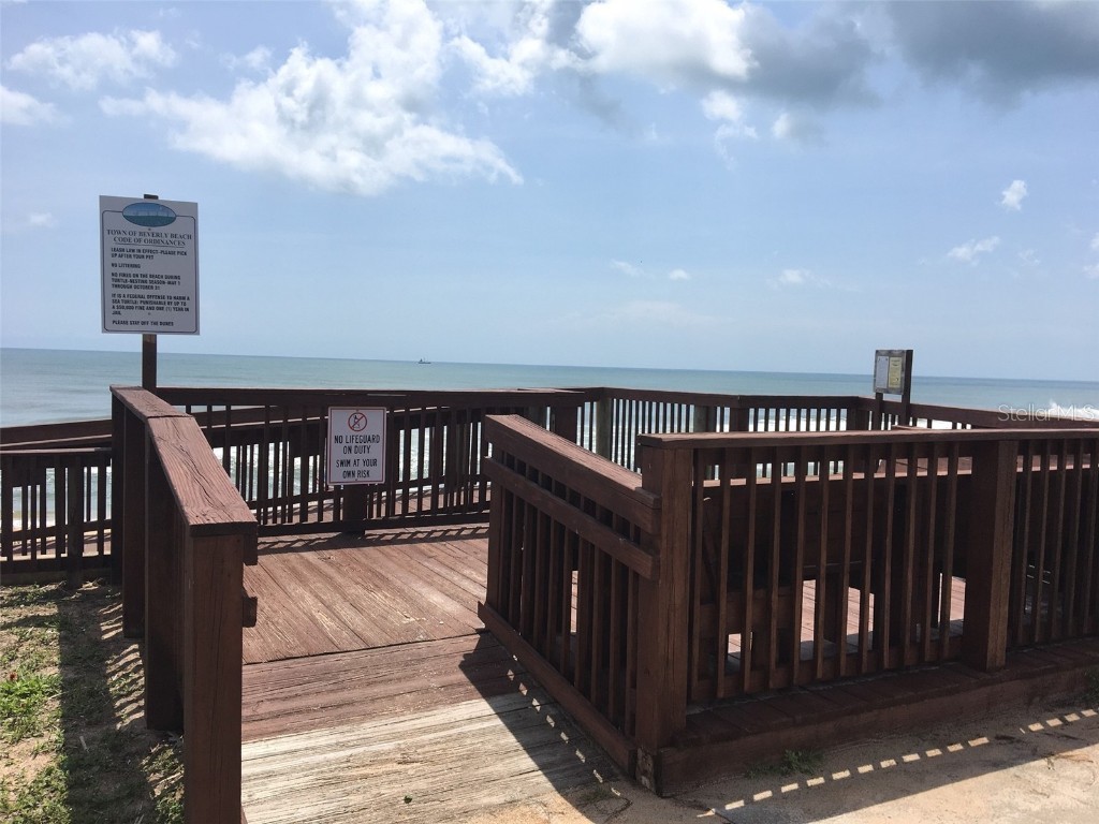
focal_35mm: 29
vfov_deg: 48.2
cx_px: 550
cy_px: 412
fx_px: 921
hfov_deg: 61.7
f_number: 2.2
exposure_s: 1/2331
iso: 25
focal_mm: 4.15
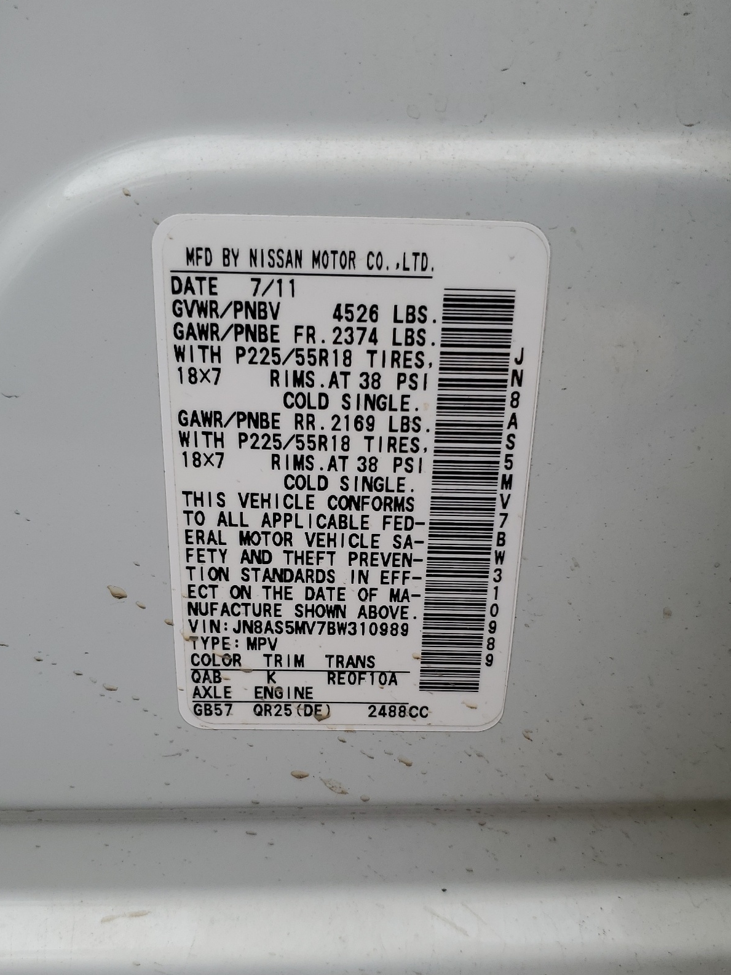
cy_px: 582
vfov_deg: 52.3
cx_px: 328
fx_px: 985
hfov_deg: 40.7
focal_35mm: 35
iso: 50
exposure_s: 1/909
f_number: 1.5
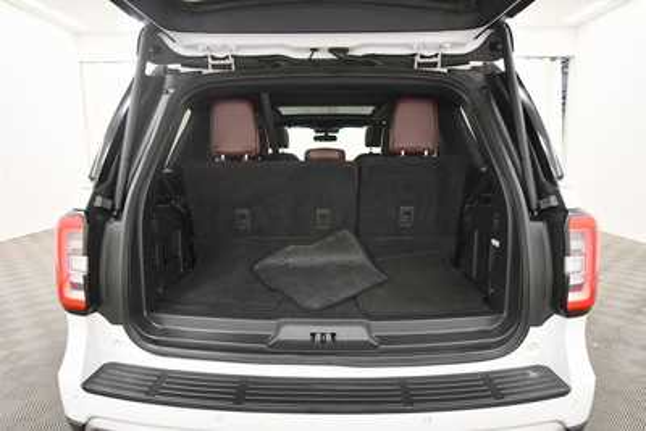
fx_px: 377
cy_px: 216
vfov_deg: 59.5
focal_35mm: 21
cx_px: 323
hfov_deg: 81.2
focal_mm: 14
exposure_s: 1/125
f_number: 5
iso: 2000
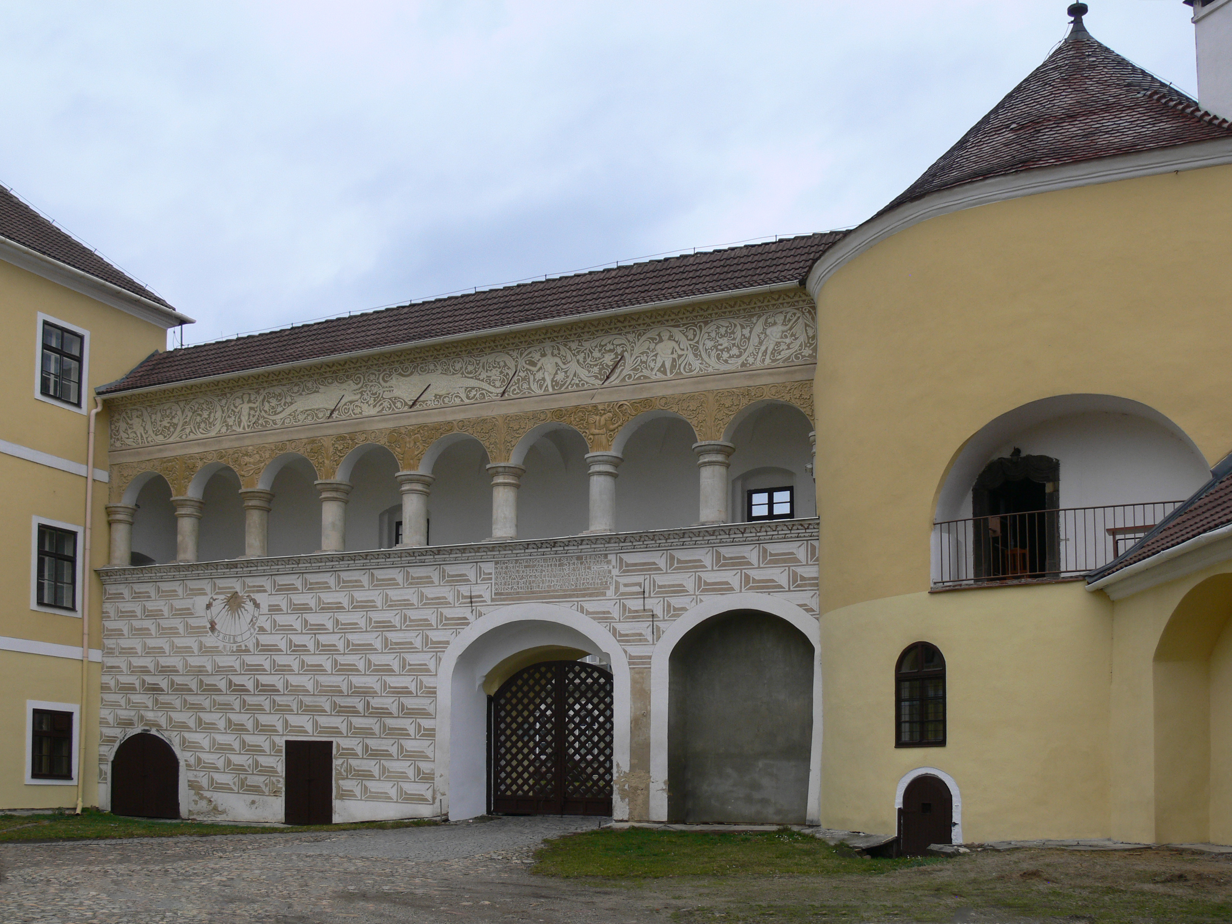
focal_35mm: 35
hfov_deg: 52.6
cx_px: 616
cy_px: 462
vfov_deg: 40.7
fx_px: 1246
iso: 80
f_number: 4
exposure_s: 1/125
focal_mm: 7.4
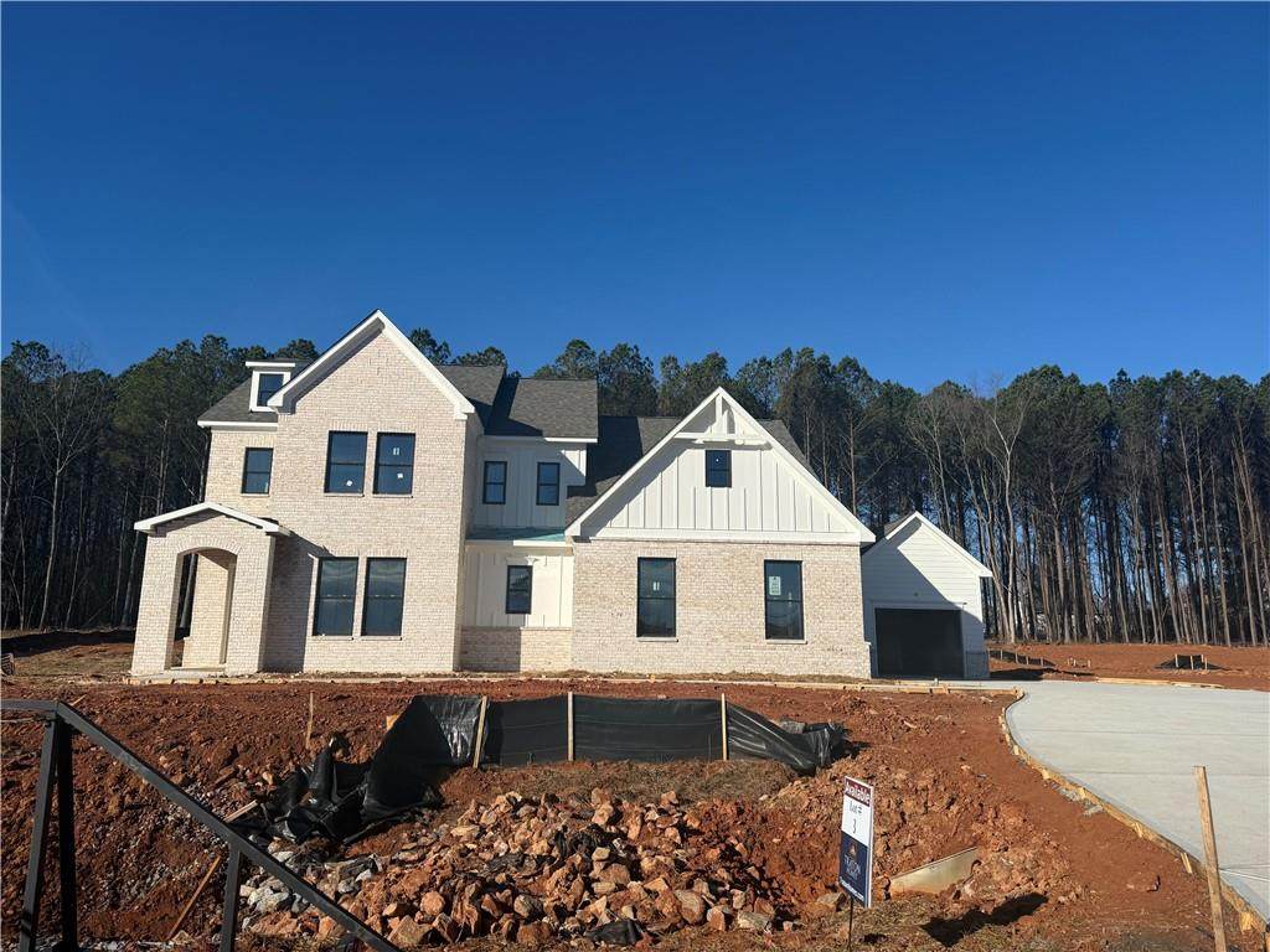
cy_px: 476
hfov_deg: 71.6
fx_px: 881
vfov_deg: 56.8
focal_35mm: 24
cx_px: 635
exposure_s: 1/7353
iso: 80
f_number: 1.78
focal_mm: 6.76
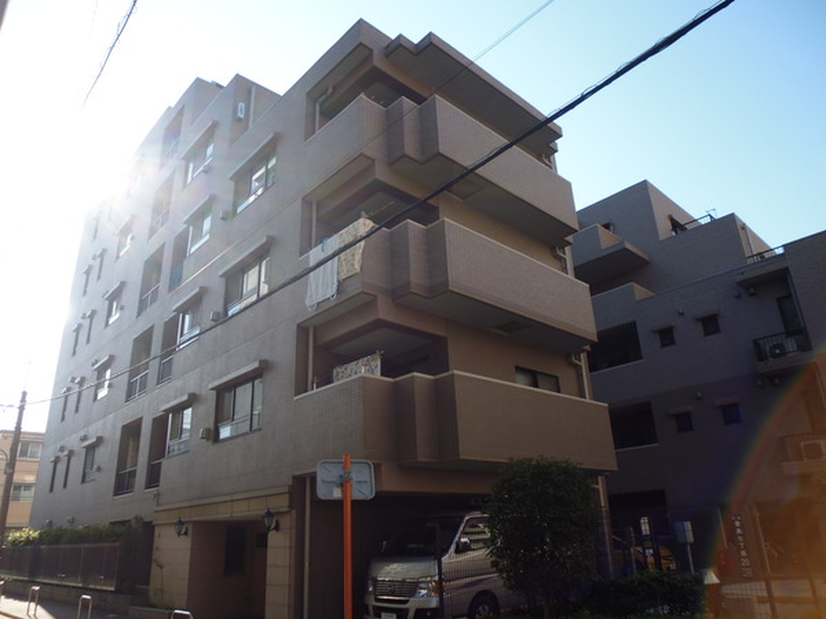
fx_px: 573
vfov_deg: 56.8
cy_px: 310
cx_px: 413
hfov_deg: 71.6
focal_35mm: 24
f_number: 2.8
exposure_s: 1/500
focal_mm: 4.3
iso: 100
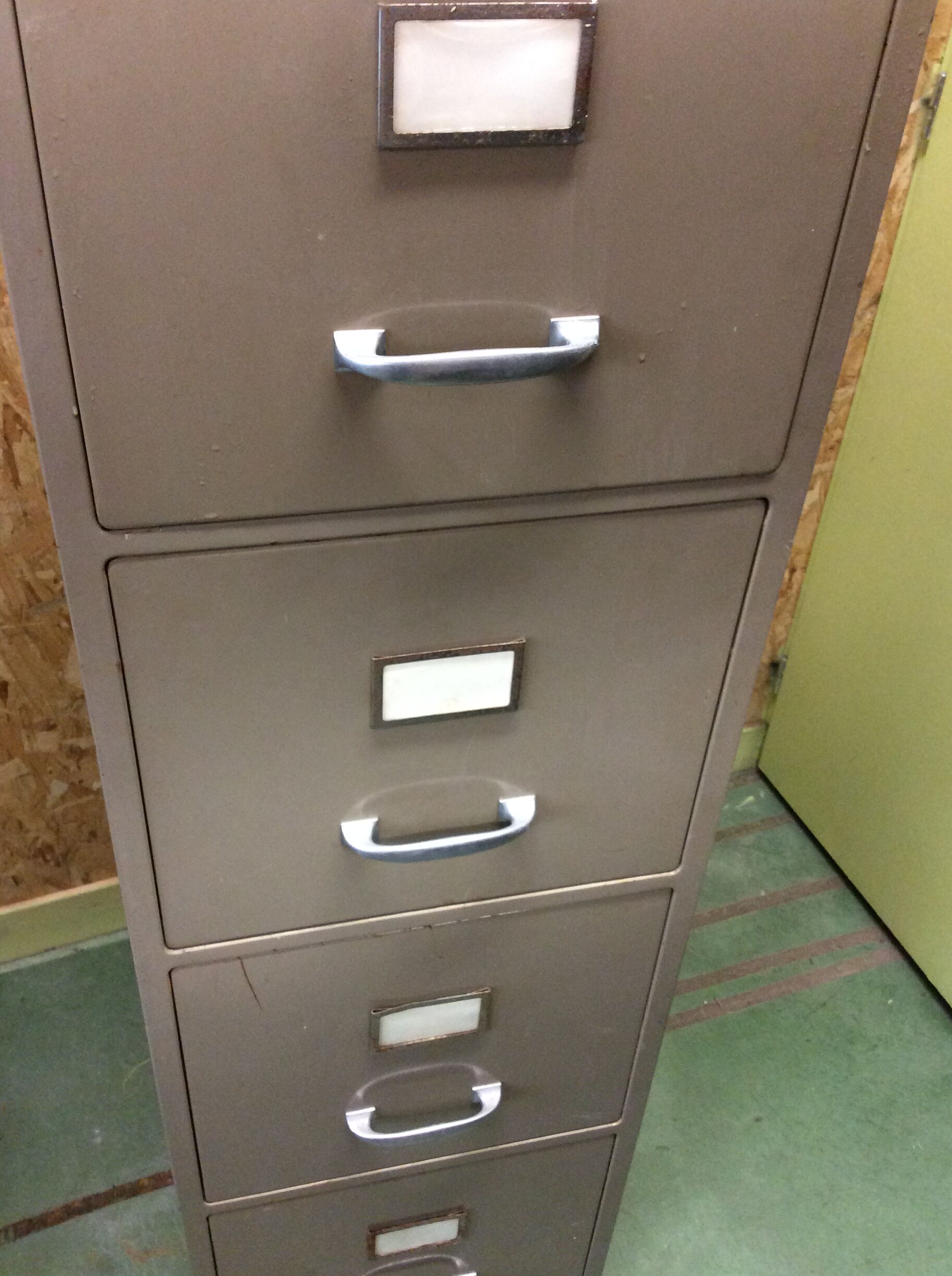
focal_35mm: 34
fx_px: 1250
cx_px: 463
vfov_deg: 54.0
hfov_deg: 41.7
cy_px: 653
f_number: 2.4
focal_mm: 3.3
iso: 200
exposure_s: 1/25
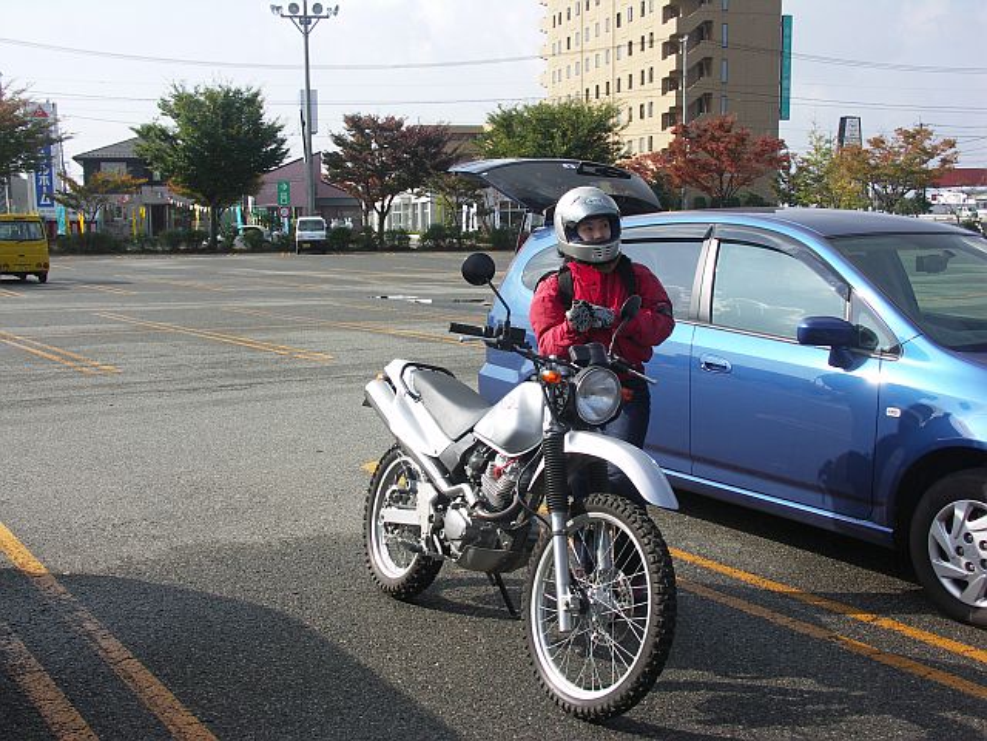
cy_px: 370
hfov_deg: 44.8
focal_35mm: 42
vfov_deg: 34.3
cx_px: 494
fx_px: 1198
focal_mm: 10.9
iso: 50
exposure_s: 1/200
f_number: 5.6
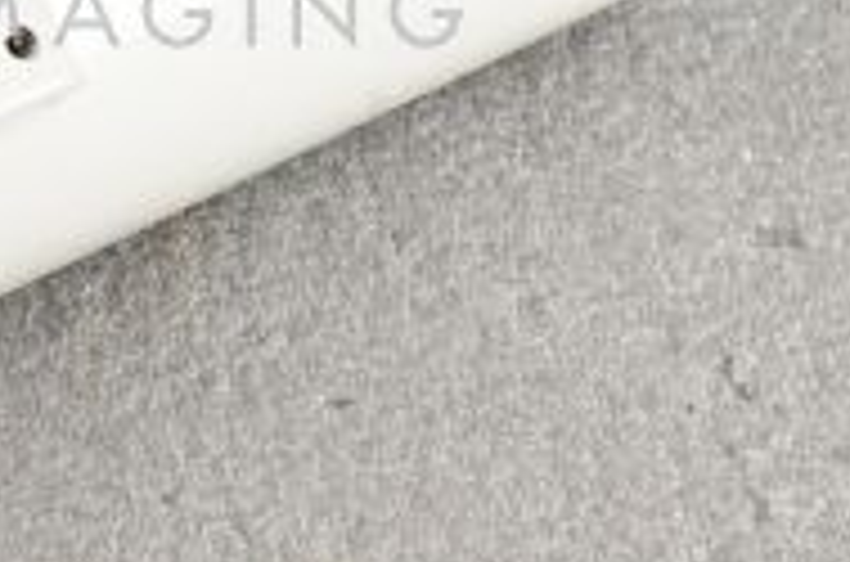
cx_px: 13
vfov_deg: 8.5
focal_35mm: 159
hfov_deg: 12.8
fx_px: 3745
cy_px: -61
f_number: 9
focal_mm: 50
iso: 1600
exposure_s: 1/125
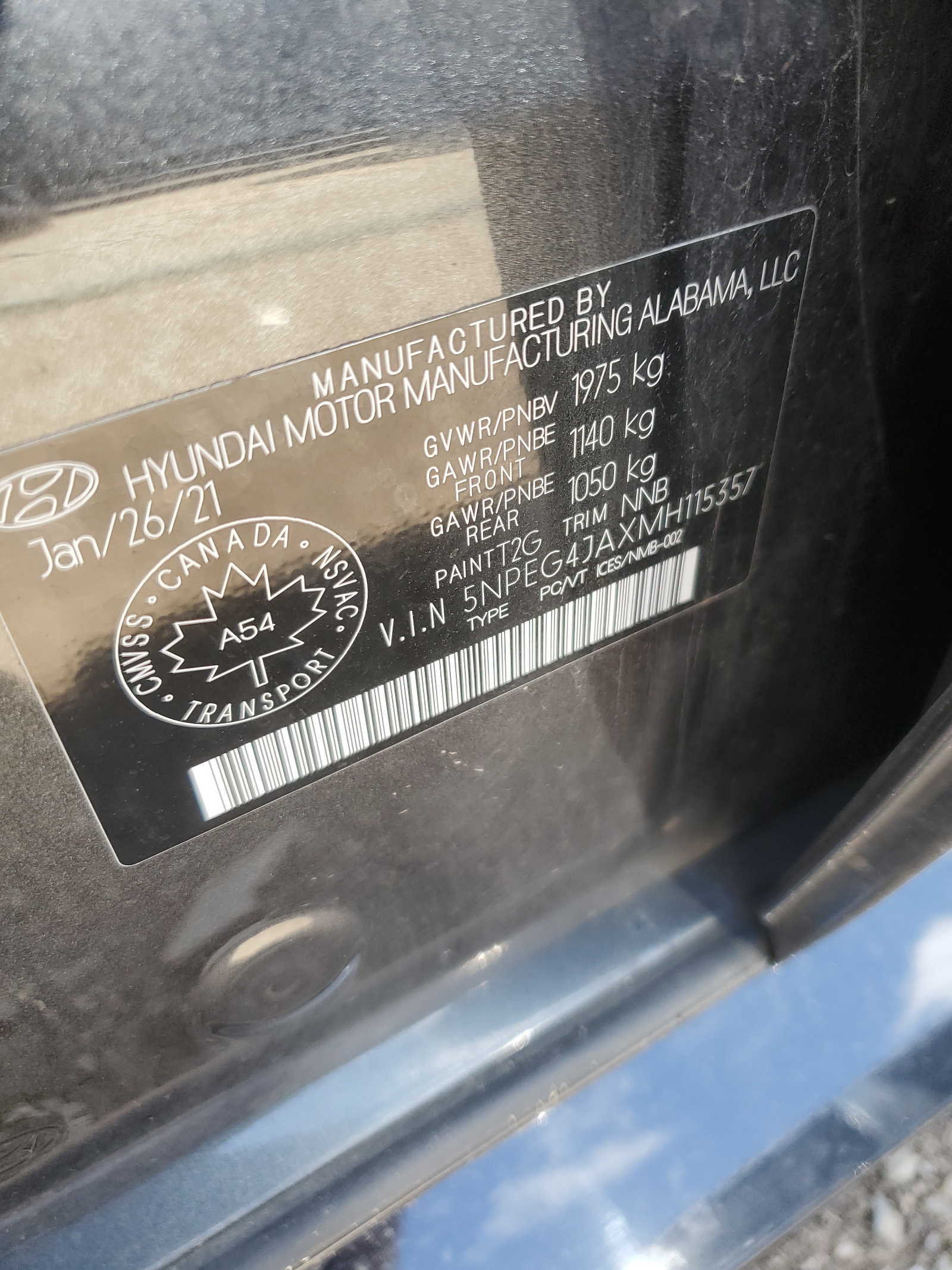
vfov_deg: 67.3
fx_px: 953
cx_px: 476
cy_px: 635
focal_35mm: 26
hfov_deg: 53.1
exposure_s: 1/120
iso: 54
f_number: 1.5
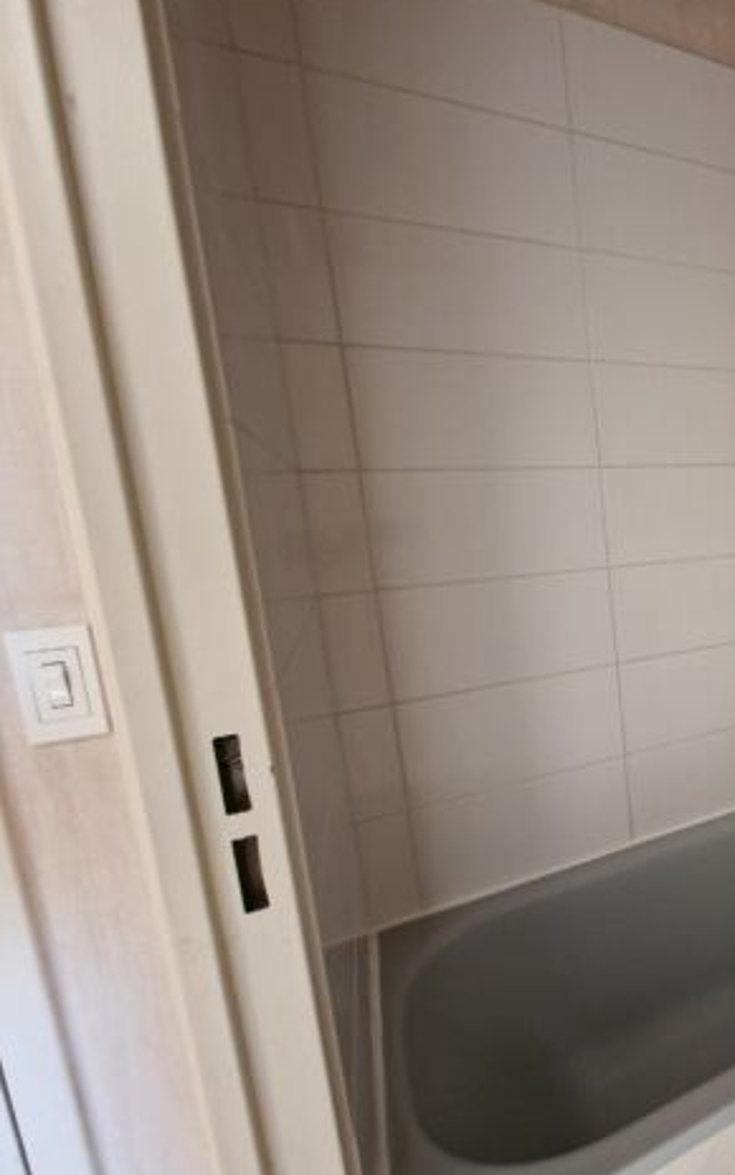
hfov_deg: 46.1
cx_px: 808
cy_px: 590
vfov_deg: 88.0
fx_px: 609
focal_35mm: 19
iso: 640
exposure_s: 1/30
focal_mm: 2.2
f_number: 2.2
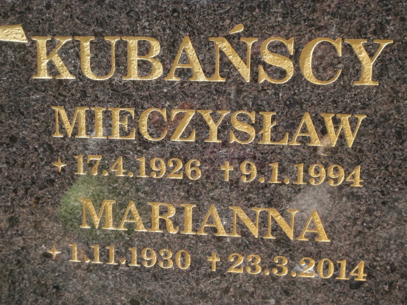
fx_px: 553
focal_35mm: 47
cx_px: 204
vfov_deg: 30.9
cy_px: 152
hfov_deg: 40.4
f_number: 4.2
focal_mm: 8.29
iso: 100
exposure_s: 1/250
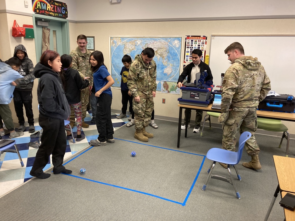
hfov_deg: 63.4
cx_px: 148
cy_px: 110
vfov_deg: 49.7
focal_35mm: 28
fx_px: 239
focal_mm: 3.99
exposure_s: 1/60
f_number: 1.8
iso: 125
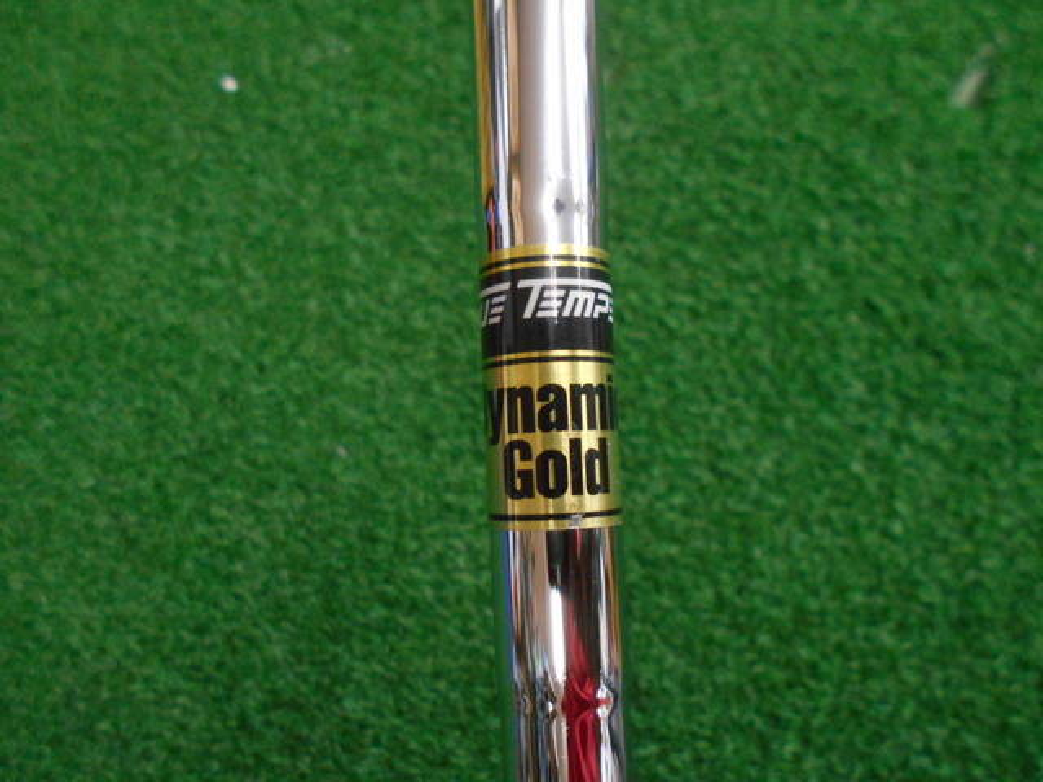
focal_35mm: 26
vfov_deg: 53.1
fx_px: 783
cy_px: 391
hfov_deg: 67.3
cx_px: 522
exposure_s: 1/80
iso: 800
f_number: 3.2
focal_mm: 4.6
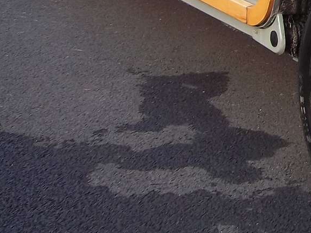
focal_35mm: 111
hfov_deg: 15.8
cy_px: -125
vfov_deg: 12.6
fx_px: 997
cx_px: 510
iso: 80
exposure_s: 1/125
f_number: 2.9
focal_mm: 5.7
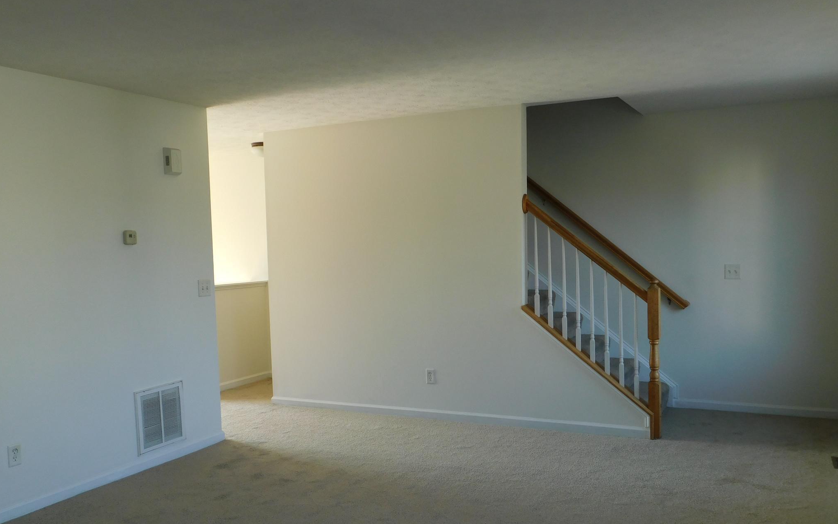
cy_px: 301
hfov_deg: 59.7
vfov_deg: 39.3
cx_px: 417
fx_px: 731
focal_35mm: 32
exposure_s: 1/100
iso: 125
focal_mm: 5.3
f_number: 3.2
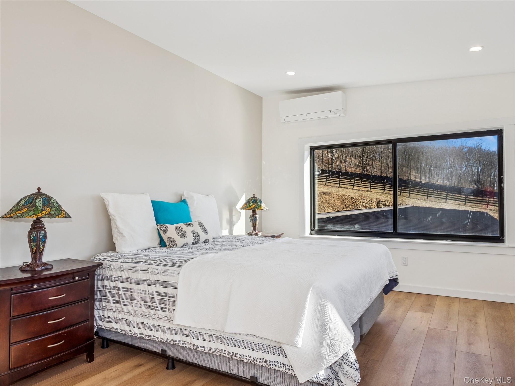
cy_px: 193
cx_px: 258
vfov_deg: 56.8
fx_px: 357
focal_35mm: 24
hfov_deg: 71.6
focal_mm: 12
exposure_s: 1/100
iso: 200
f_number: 8
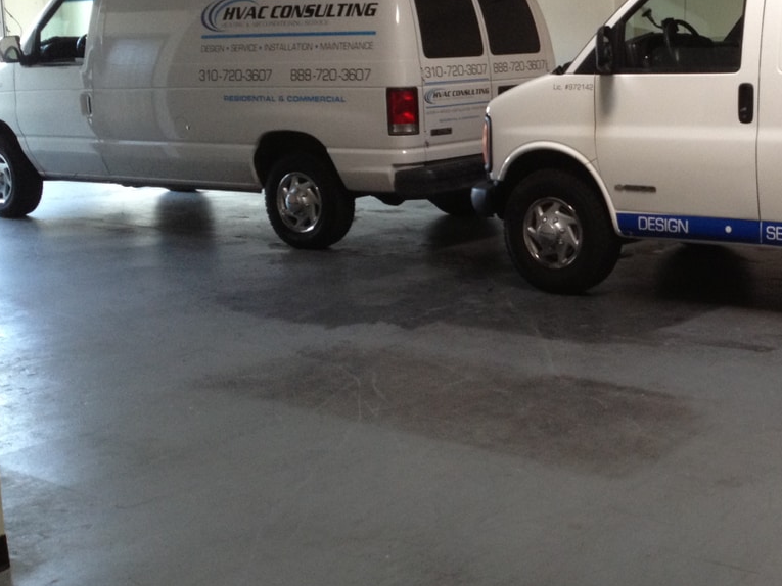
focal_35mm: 61
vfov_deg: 23.9
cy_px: 191
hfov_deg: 30.6
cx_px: 669
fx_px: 1378
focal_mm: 4.28
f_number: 2.4
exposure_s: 1/20
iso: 125
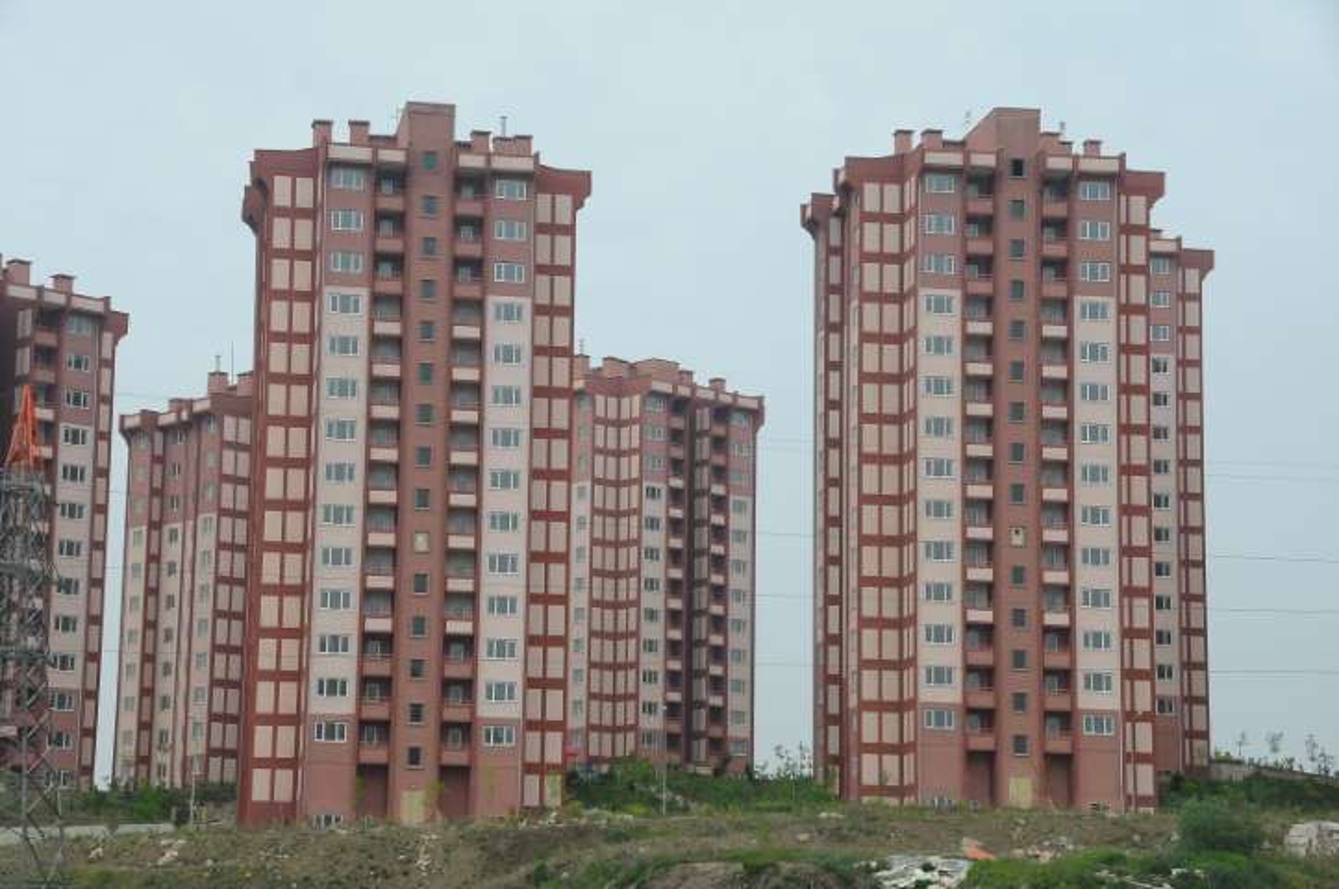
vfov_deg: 16.2
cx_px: 670
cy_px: 444
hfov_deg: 24.2
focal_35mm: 84
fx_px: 3120
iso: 320
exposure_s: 1/320
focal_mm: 56
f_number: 9
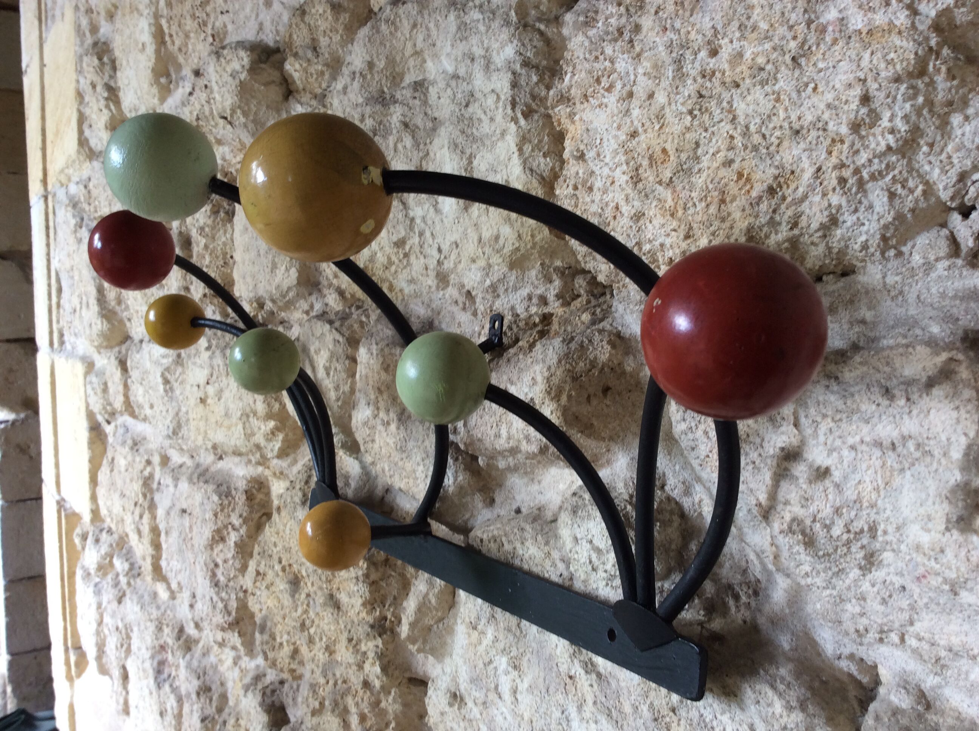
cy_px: 366
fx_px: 904
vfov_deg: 44.1
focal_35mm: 32
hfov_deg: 56.9
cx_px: 490
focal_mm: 3.3
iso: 32
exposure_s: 1/25
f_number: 2.4
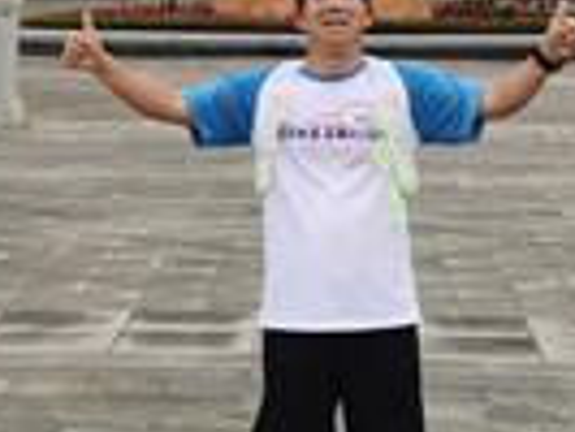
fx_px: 2278
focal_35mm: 137
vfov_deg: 10.5
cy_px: -194
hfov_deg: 14.4
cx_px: 188
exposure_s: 1/214
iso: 50
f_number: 1.6
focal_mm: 5.56
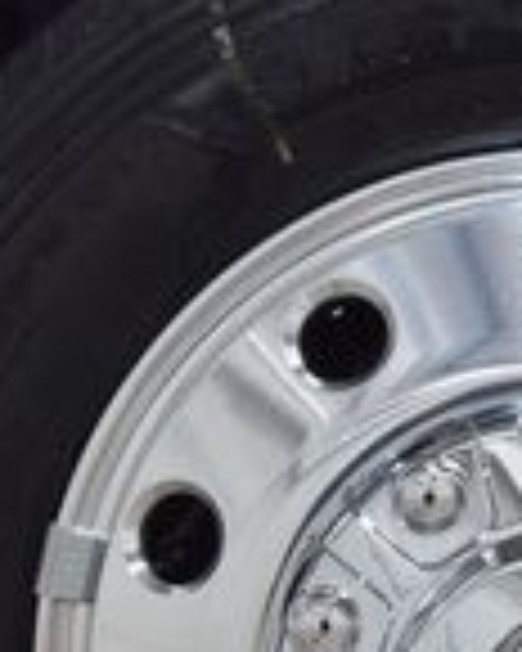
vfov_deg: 12.7
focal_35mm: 149
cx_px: 590
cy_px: 731
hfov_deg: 10.2
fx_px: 2877
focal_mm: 24
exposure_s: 1/15
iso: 450
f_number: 6.3
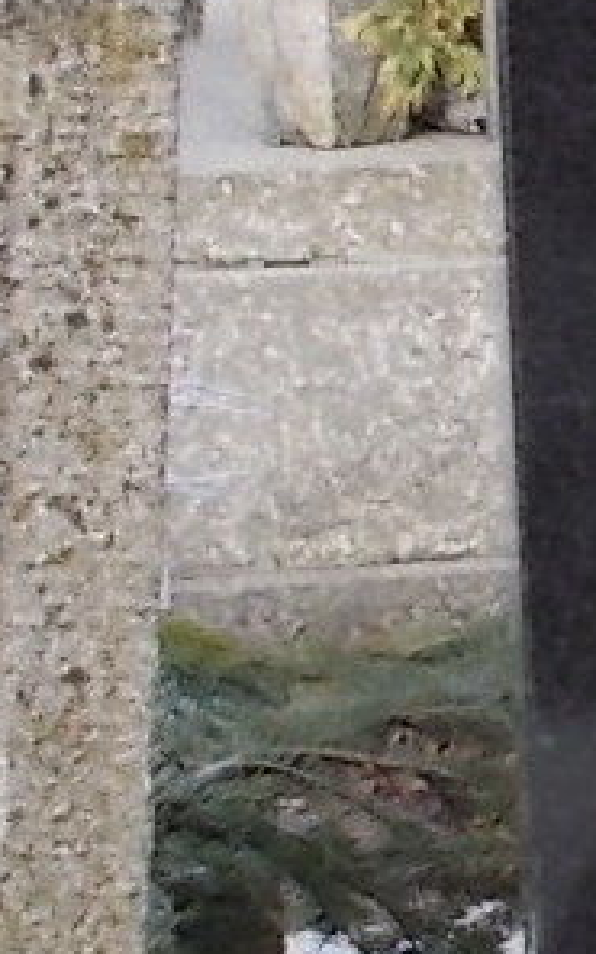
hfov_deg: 8.0
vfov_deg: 14.0
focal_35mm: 149
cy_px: 235
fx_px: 3872
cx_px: 1488
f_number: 3.2
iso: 80
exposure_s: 1/160
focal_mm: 4.6
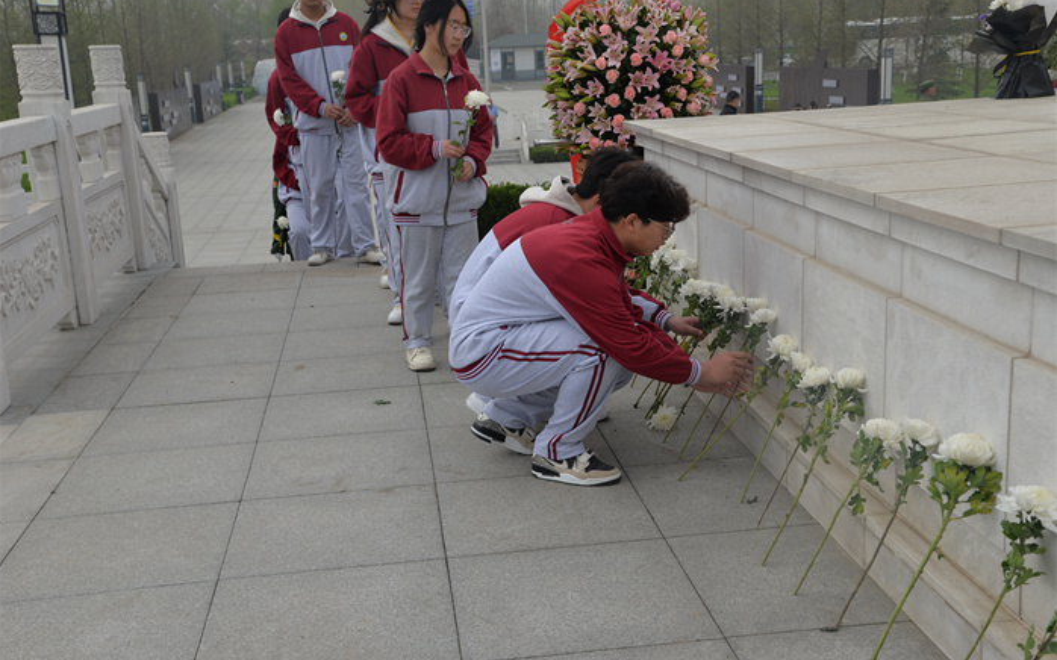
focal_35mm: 45
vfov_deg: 28.6
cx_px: 528
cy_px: 335
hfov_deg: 44.4
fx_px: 1296
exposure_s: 1/250
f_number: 8
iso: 140
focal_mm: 44
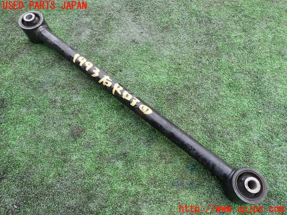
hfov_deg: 69.4
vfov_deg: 54.9
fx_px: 207
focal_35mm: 25
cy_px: 108
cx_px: 144
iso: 100
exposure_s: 1/80
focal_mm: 4.5
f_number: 2.8
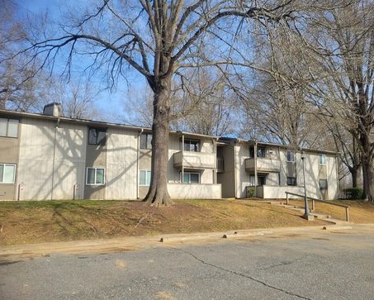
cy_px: 152
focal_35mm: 28
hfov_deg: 62.0
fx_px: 310
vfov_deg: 51.6
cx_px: 206
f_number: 1.8
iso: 40
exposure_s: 1/1222
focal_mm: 5.4
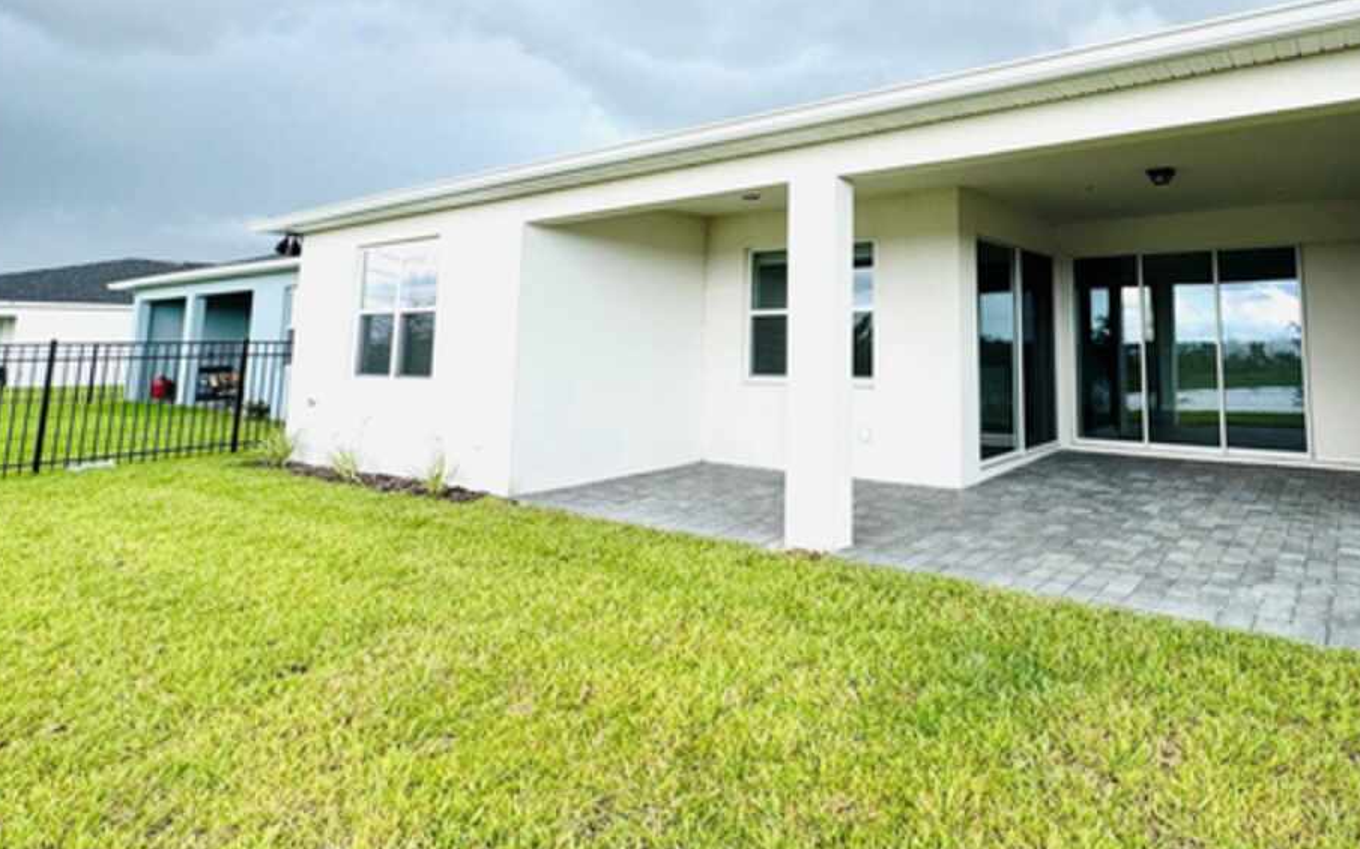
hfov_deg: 79.9
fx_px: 778
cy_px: 260
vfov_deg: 55.6
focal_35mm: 21
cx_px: 893
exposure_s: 1/311
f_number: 2.2
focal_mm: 2.22
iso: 40
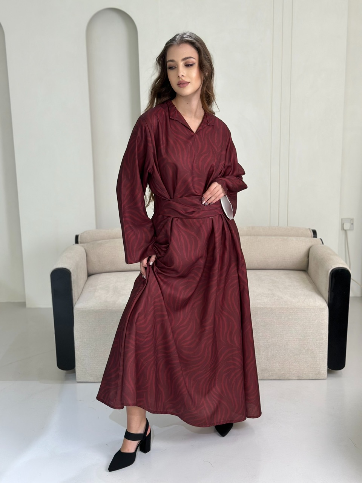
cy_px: 242
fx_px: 669
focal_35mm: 48
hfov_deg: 30.3
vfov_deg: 39.7
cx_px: 181
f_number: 1.78
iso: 80
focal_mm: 6.86
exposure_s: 1/199
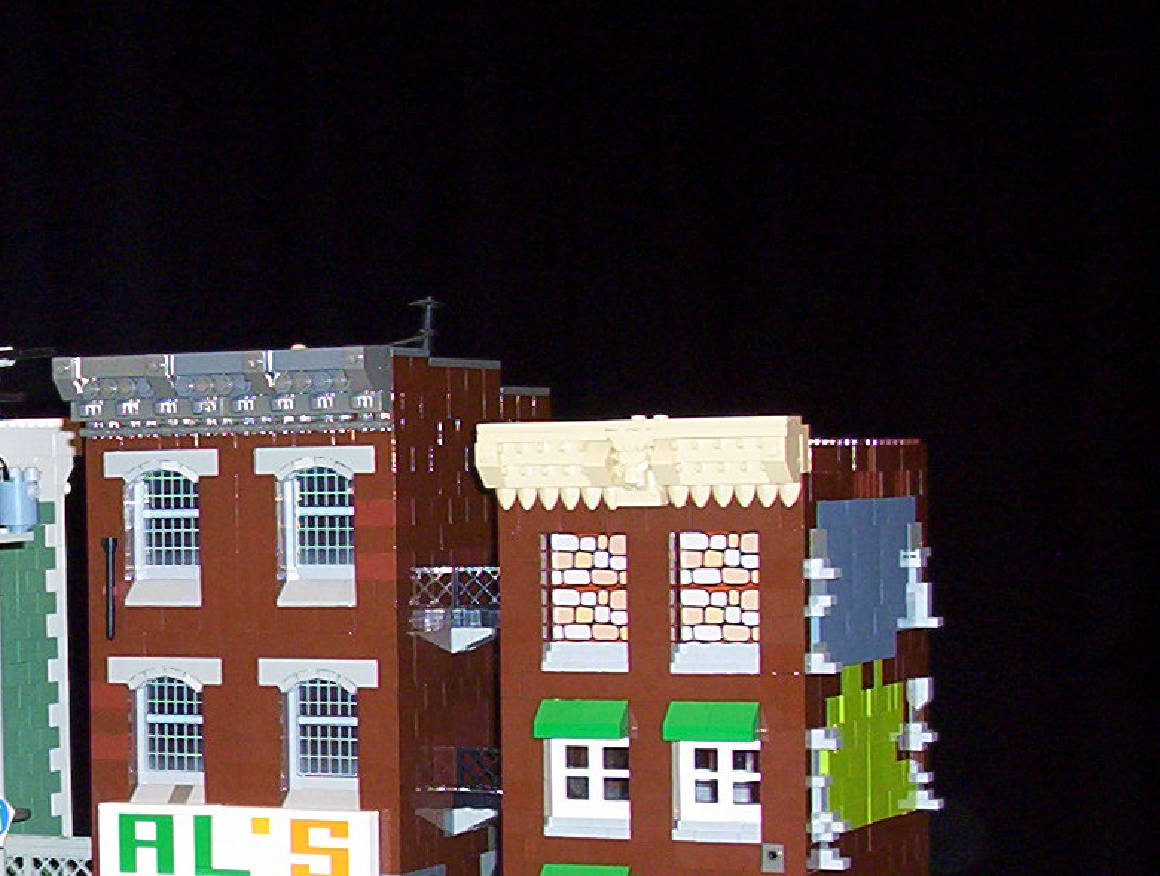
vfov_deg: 13.1
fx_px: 3796
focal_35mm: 113
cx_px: 58
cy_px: 625
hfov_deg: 17.1
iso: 140
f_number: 2.97
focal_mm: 7.1
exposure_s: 1/69.5
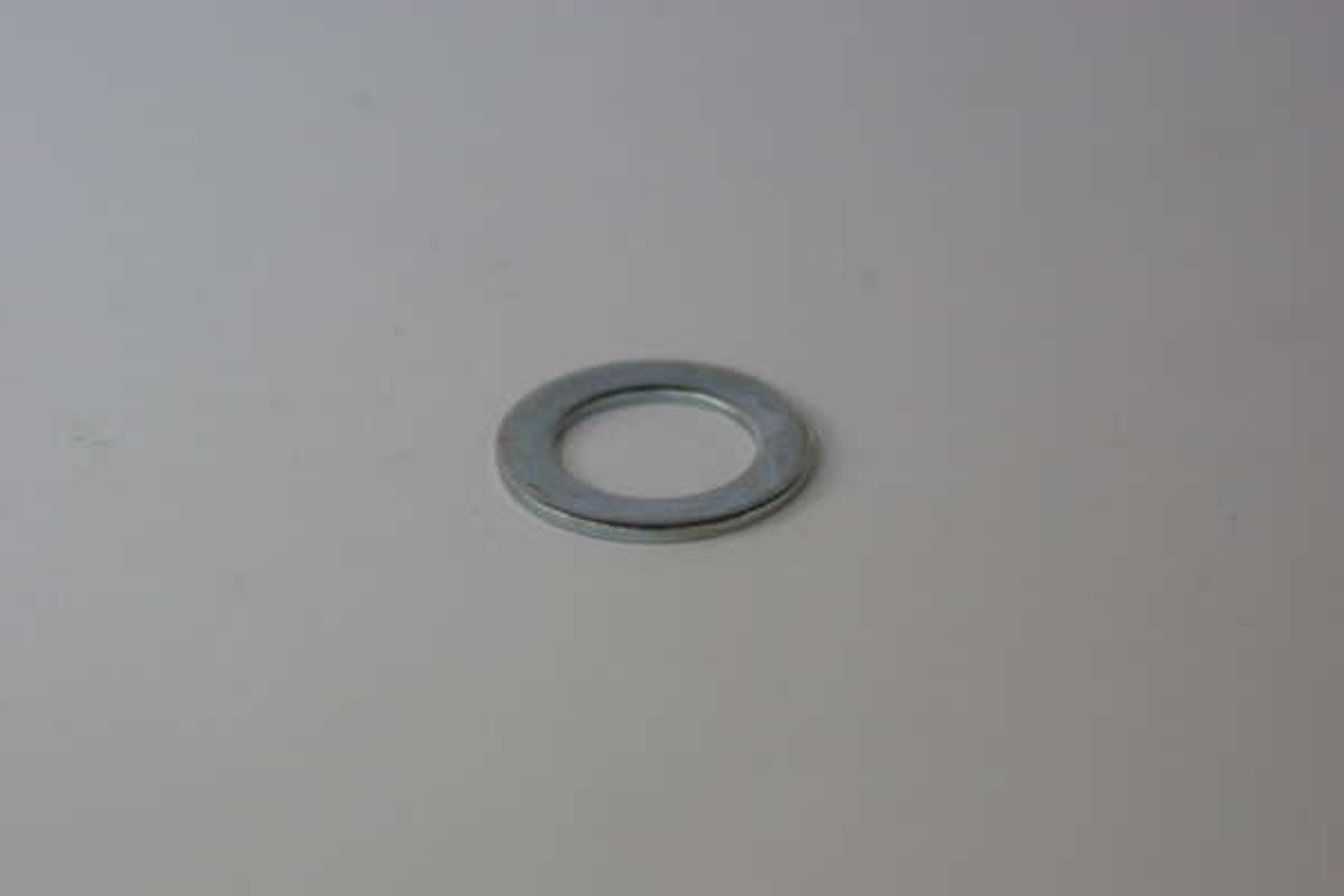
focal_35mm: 120
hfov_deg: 17.1
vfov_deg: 11.4
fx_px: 4480
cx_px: 672
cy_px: 448
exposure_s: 1/20
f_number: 8
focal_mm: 80
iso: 800
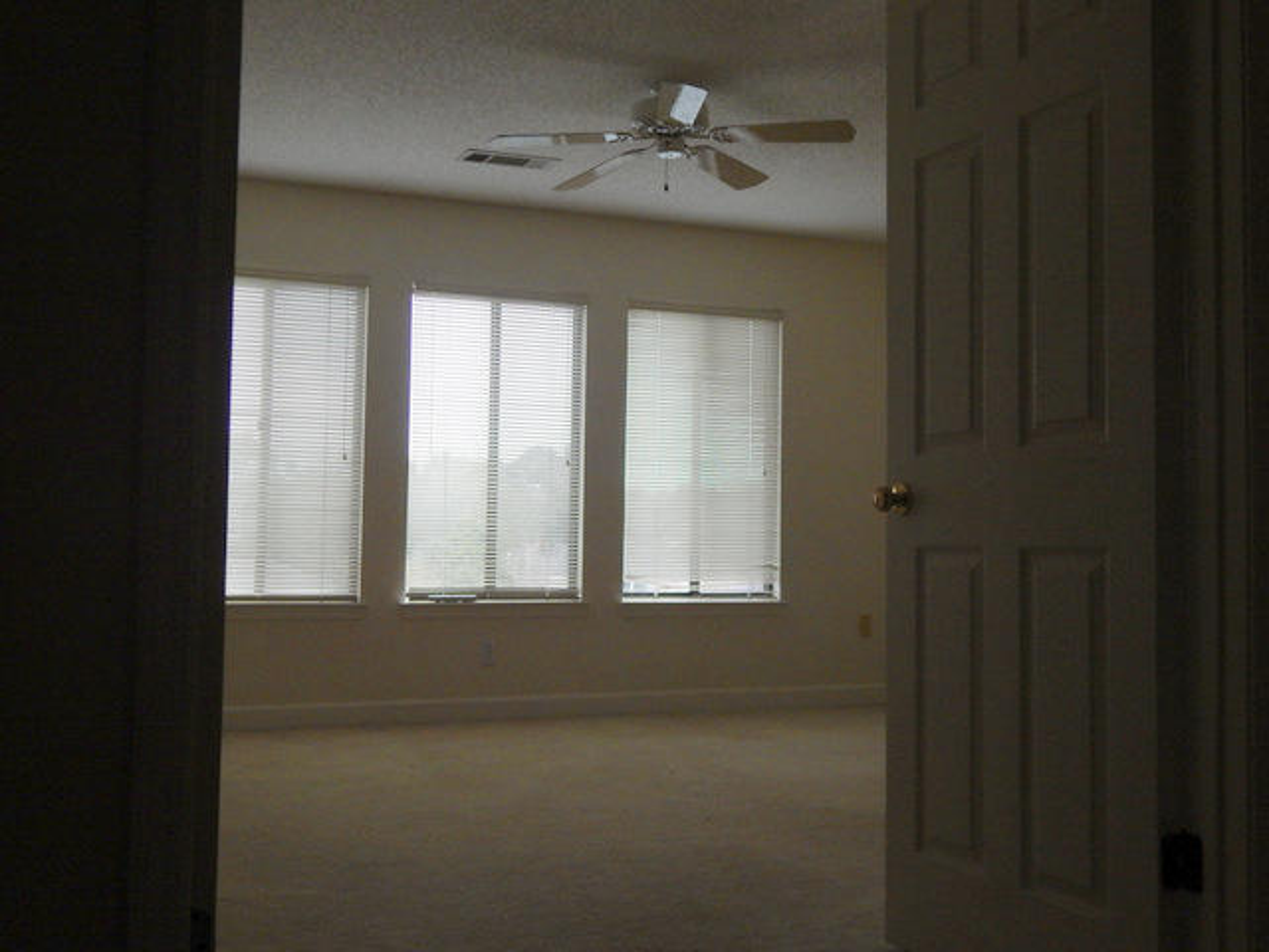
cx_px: 634
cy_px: 476
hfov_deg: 49.0
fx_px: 1393
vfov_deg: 37.7
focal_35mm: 38
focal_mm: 6.8
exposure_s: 1/250
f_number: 3.4
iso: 360
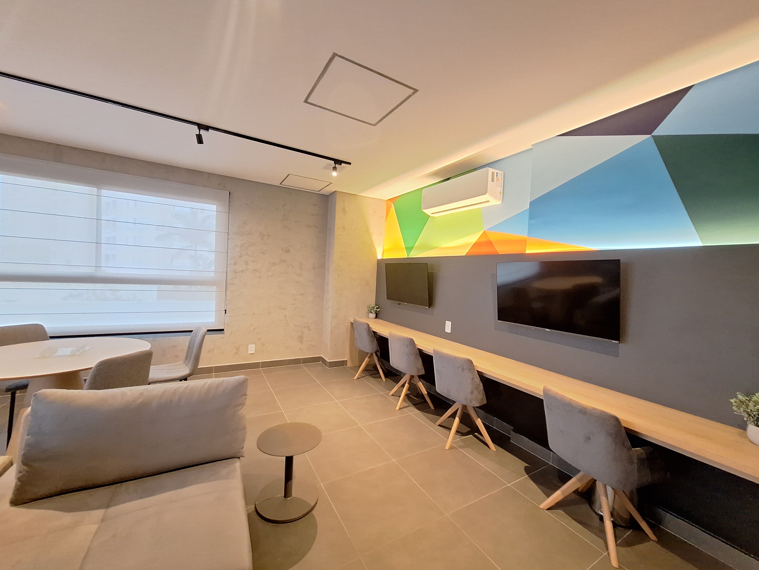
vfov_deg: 89.9
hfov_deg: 106.2
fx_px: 285
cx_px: 380
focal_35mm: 13
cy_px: 285
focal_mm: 1.74
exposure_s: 1/25
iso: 500
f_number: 2.2
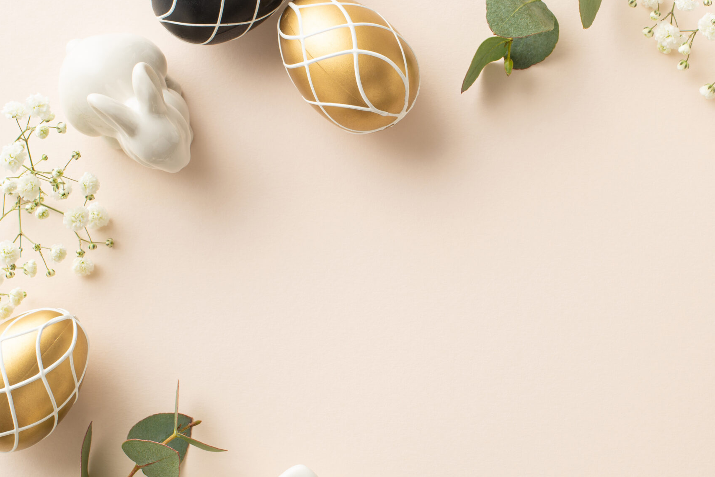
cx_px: 524
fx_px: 1490
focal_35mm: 75
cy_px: 319
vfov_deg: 18.1
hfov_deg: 26.7
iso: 100
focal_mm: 50
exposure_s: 1/125
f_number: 8
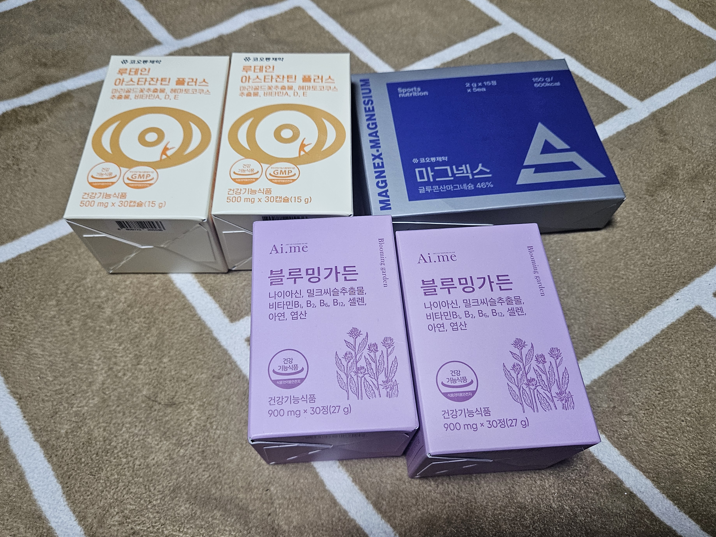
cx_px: 340
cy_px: 251
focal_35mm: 25
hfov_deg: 69.3
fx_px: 517
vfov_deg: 54.8
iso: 320
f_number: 1.8
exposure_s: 1/170
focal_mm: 5.4
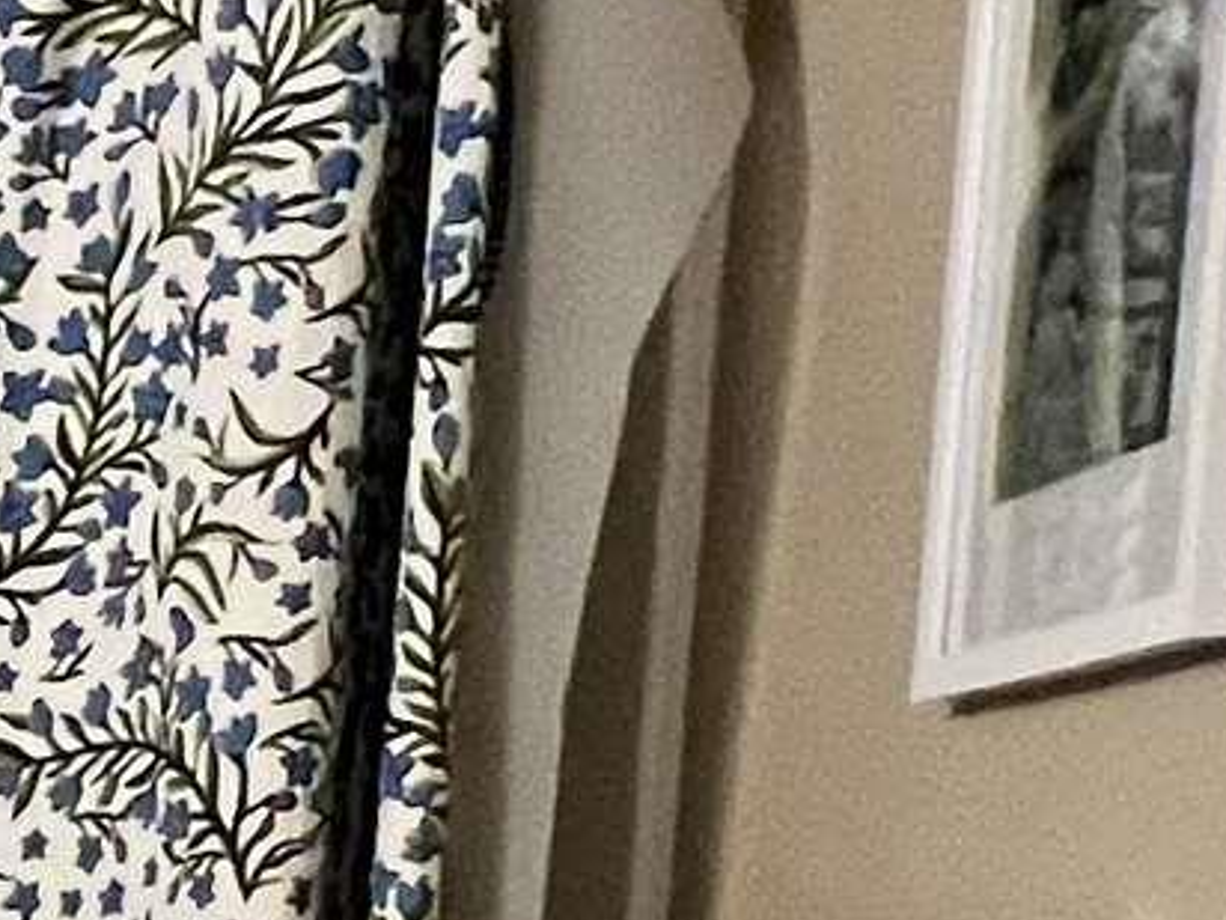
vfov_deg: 14.2
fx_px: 3435
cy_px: 1396
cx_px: -1919
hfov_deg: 13.3
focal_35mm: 97
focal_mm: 1.57
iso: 400
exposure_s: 1/60
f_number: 1.8
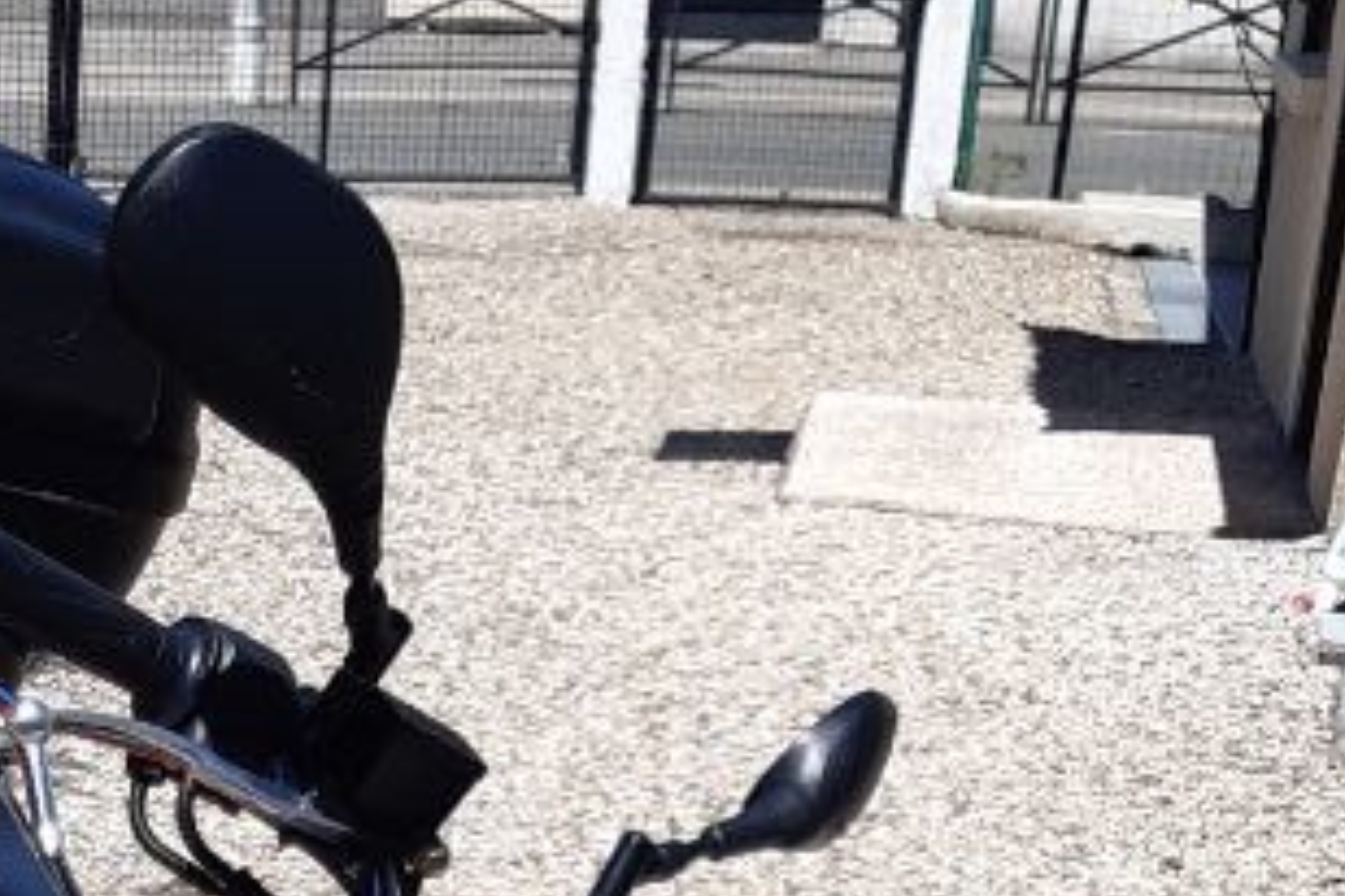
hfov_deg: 17.7
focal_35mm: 112
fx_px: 4184
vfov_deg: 11.1
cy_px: 1827
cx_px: -57
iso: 40
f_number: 1.7
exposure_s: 1/2208
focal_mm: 3.92
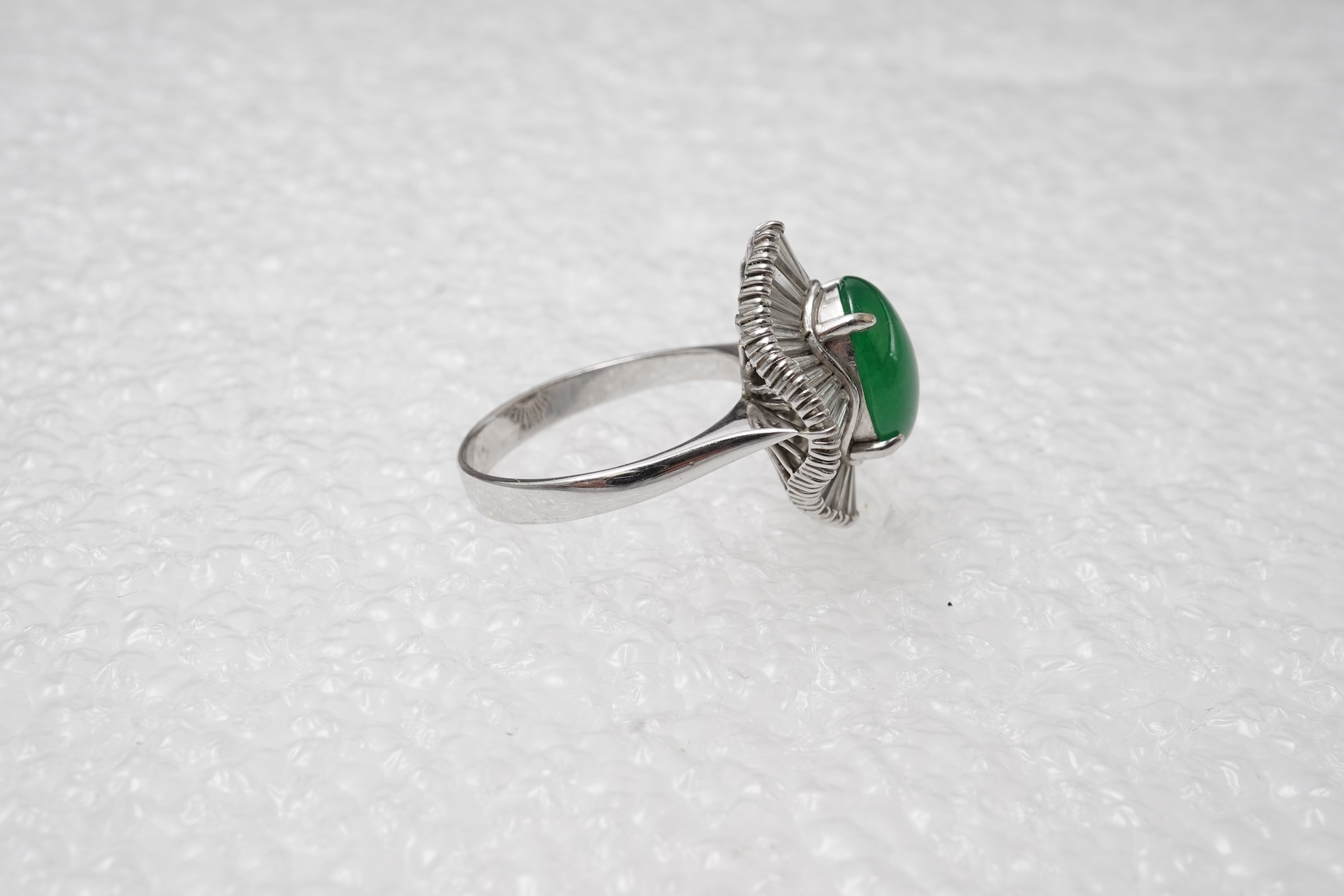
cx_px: 672
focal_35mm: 45
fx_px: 1680
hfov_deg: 43.6
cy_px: 448
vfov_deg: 29.9
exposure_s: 1/125
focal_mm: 30
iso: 400
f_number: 22
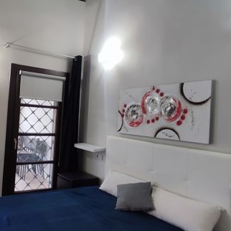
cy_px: 114
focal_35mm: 31
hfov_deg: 49.4
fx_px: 234
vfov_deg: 52.5
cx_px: 46
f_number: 2.2
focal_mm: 1.65
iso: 134
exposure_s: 1/60
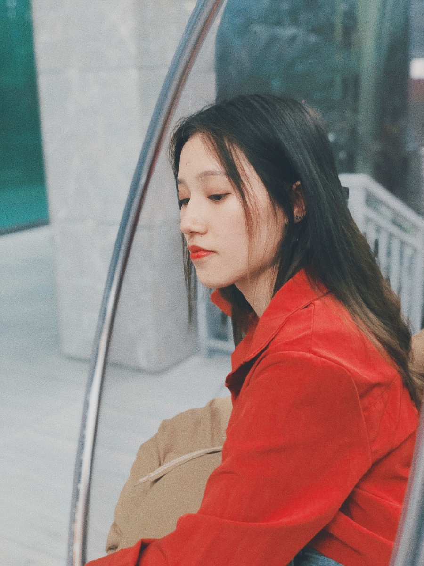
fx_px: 849
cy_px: 283
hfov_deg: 28.0
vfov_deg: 36.8
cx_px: 212
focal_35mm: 52
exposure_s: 1/50
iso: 100
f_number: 2.4
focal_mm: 6
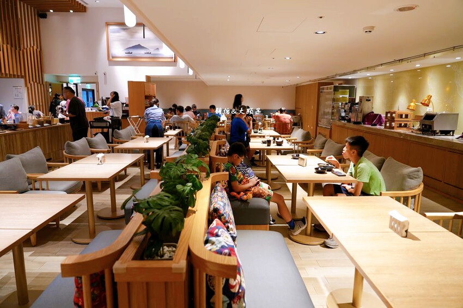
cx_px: 232
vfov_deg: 53.1
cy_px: 154
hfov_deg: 73.8
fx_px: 309
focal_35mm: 24
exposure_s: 1/30
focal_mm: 24
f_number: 4
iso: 640
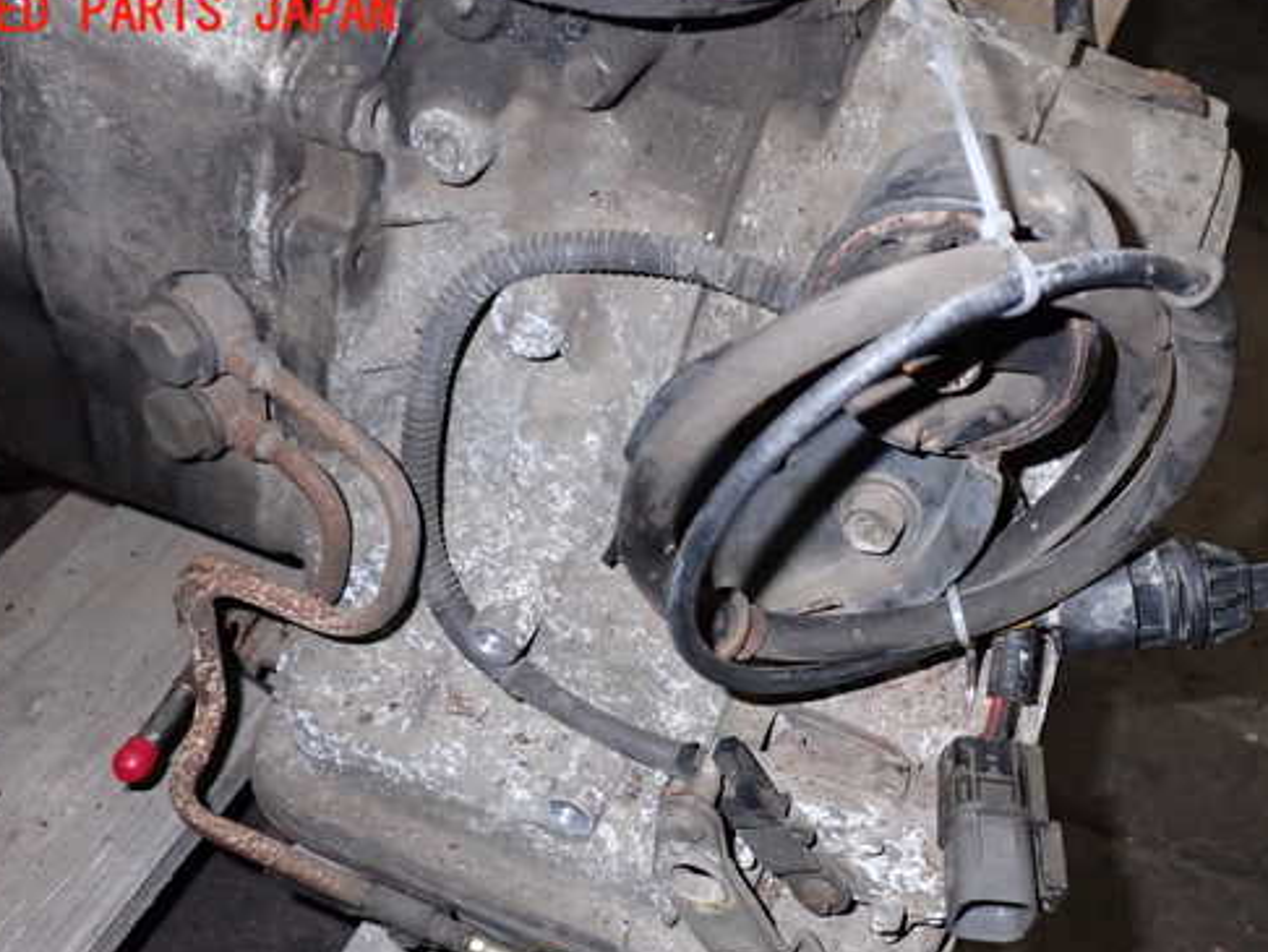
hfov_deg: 50.0
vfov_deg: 38.5
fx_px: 1356
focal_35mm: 37
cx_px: 704
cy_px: 569
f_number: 6.3
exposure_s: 1/30
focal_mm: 5.4
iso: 400
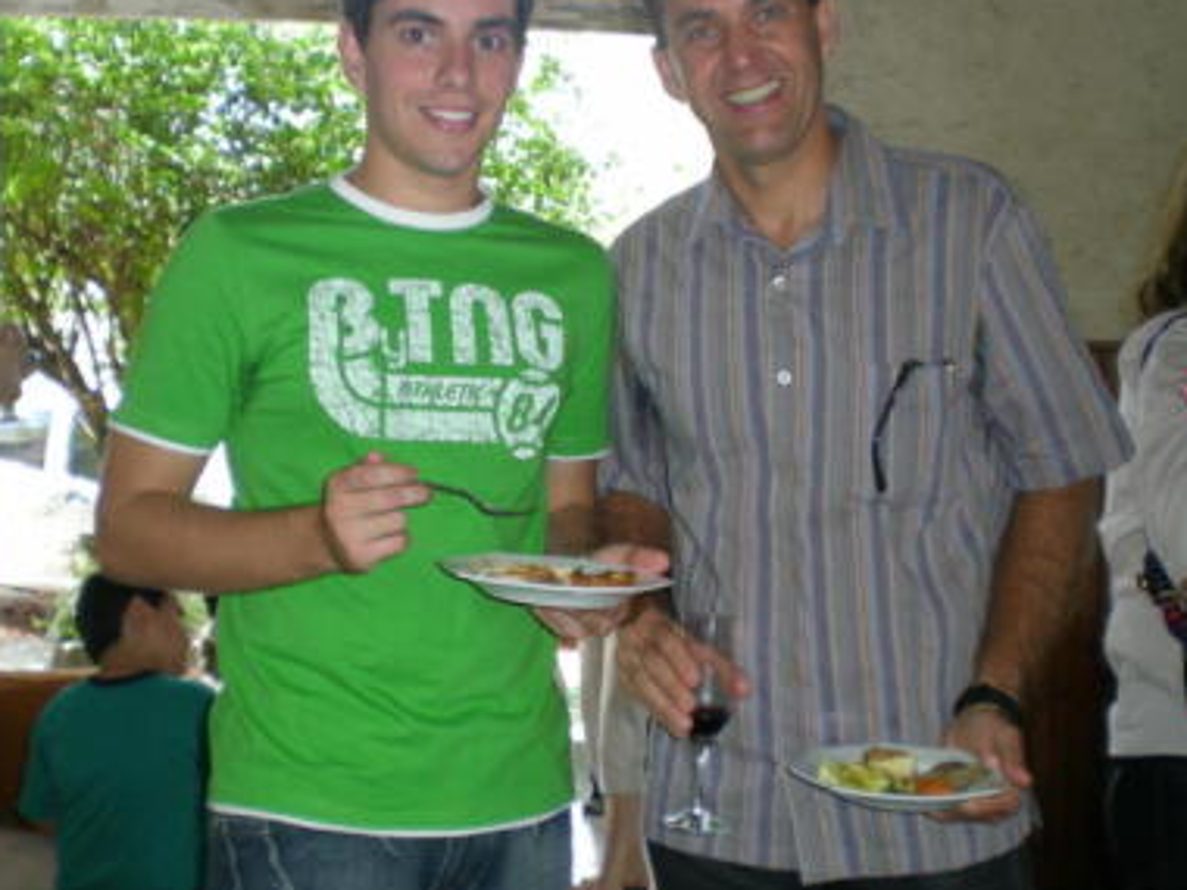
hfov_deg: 38.1
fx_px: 1715
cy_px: 423
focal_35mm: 50
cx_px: 500
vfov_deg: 29.1
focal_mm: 6.3
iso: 64
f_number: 3.1
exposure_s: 1/39.5
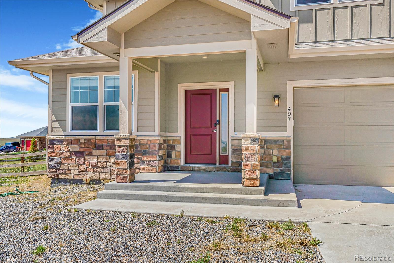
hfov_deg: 61.9
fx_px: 328
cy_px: 132
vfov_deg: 43.6
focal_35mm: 30
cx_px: 197
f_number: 10
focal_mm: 20
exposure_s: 1/1600
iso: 320
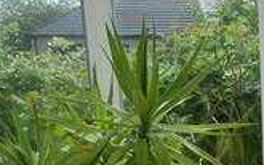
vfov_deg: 12.9
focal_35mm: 95
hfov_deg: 19.9
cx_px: 352
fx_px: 683
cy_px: 256
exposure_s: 1/320
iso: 200
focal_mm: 10
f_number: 9
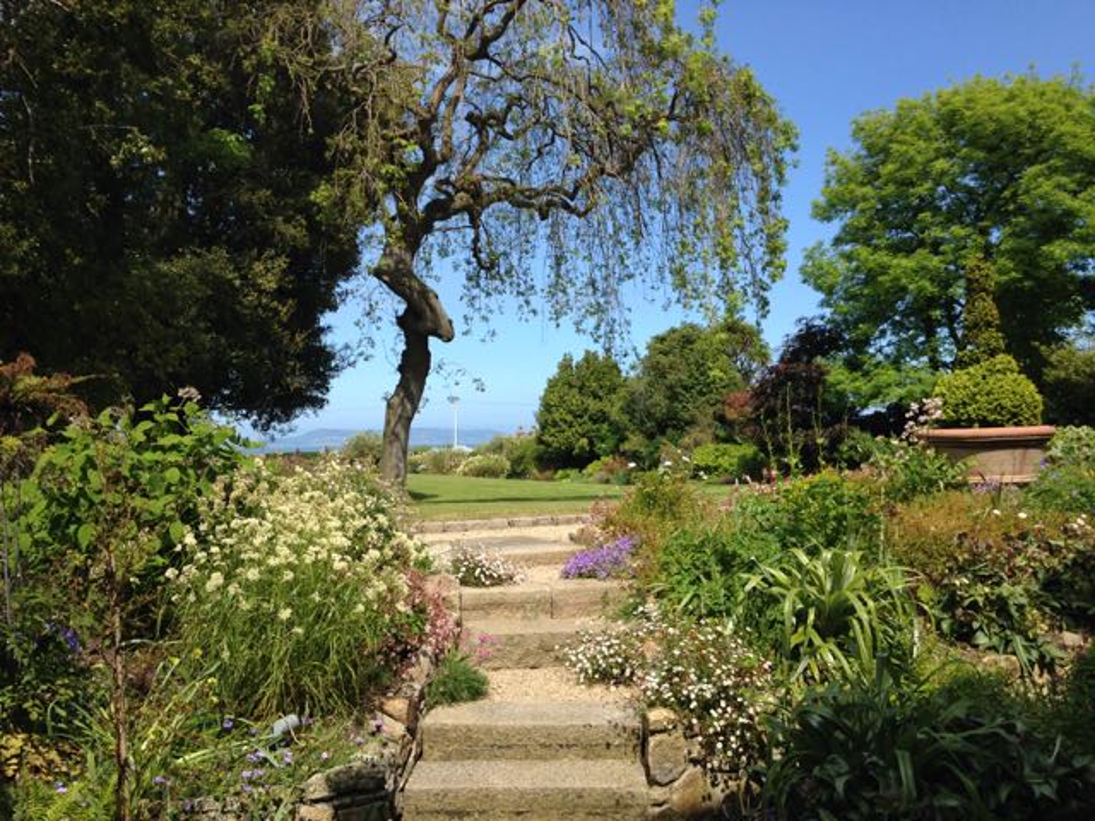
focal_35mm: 33
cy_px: 410
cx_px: 548
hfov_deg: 55.4
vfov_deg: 42.9
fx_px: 1044
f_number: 2.4
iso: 50
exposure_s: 1/1355
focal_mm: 4.12
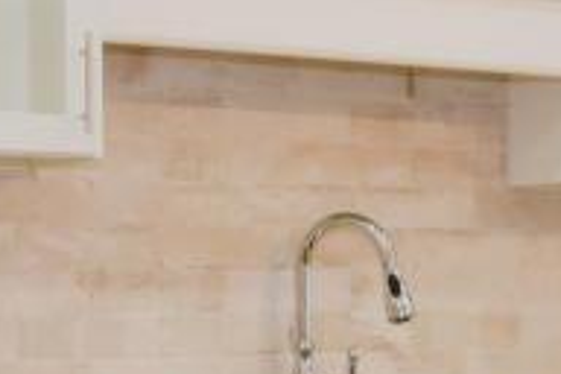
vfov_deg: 10.6
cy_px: 368
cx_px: 535
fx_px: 1995
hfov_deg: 15.8
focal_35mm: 128
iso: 100
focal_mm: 16
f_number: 22
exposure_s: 3
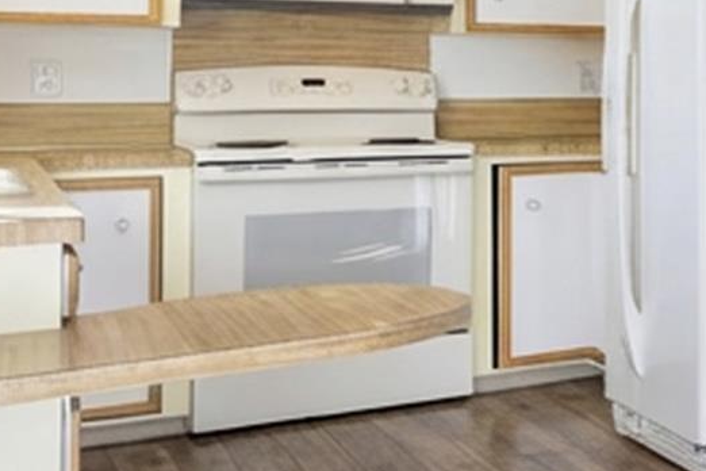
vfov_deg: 20.0
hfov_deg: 19.9
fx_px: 1314
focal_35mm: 67
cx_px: 1331
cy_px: 55
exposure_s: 1/3
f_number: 9
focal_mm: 14
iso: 100
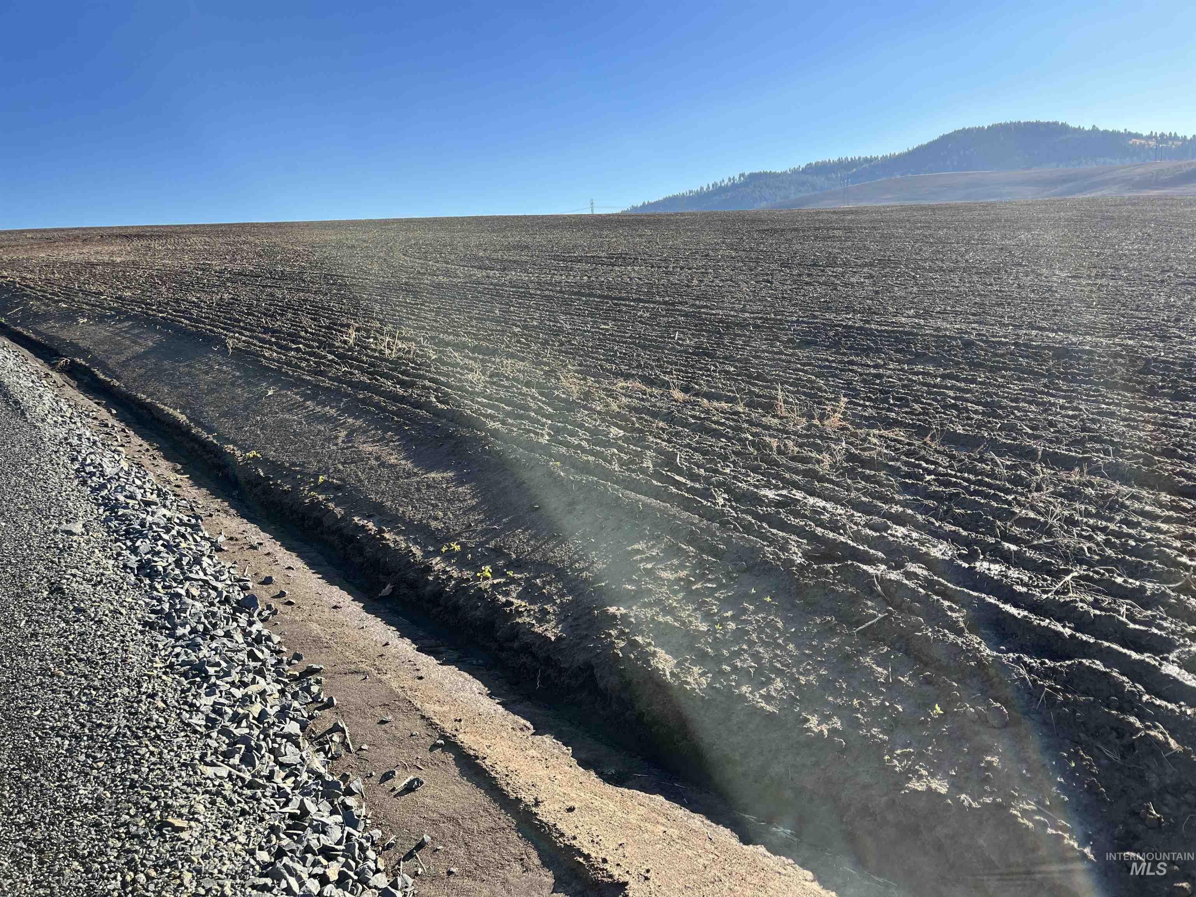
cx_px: 598
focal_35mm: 26
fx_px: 898
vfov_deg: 53.1
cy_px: 448
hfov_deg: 67.3
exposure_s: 1/1404
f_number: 1.6
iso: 50
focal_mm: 5.1
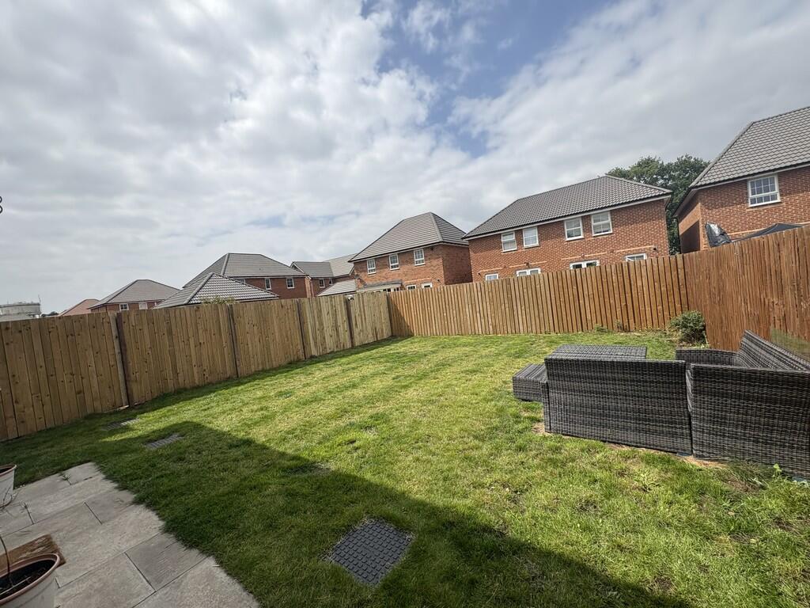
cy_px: 304
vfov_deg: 85.7
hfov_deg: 102.1
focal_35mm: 14
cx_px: 405
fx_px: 328
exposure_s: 1/2584
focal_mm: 2.22
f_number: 2.2
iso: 50
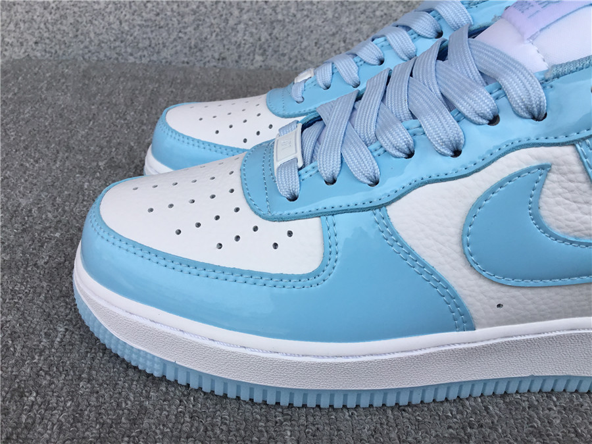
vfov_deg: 45.4
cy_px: 222
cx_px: 296
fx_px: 530
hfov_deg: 58.4
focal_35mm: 31
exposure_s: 1/806
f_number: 2.4
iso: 25
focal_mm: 3.3
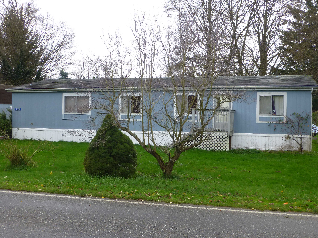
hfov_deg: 45.8
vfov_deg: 35.1
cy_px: 119
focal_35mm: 41
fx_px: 377
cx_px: 159
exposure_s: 1/60
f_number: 3.9
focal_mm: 7.4
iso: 125
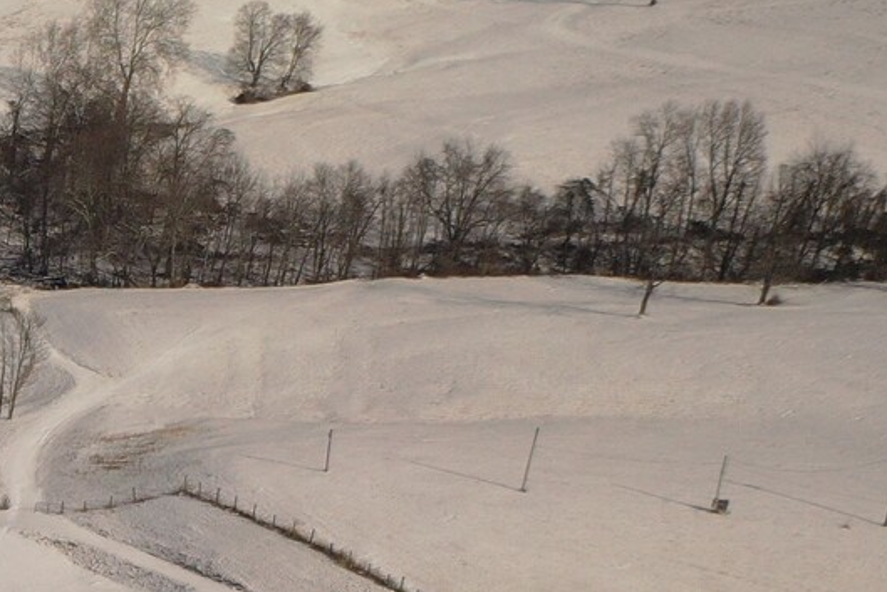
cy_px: 741
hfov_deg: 13.7
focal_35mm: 127
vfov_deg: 10.6
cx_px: -890
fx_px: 3130
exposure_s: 1/6400
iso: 100
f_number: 11
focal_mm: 10.26
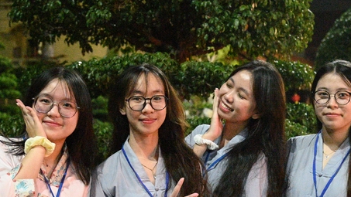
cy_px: 151
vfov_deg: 15.4
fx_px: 726
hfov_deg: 27.2
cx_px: 191
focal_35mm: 78
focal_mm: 52
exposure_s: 1/250
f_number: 5.6
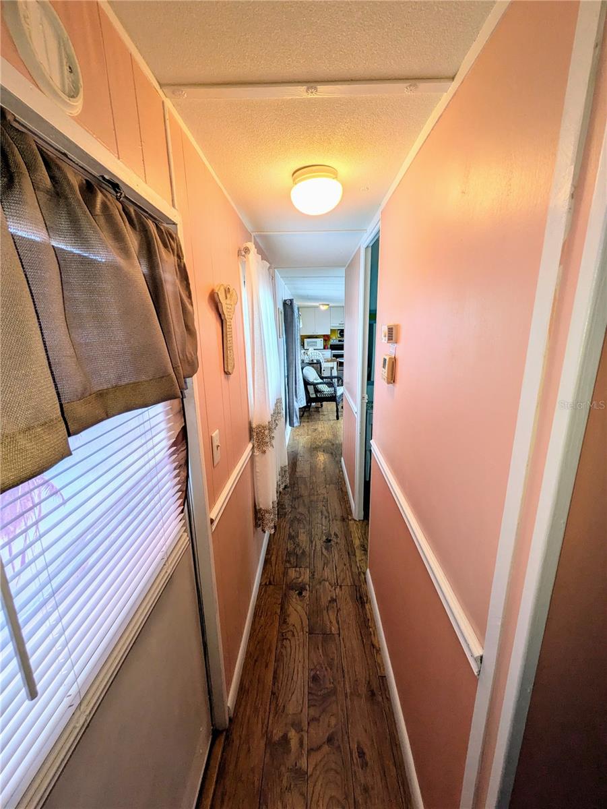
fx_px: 327
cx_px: 304
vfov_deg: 102.0
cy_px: 404
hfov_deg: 85.7
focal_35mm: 14
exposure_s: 1/60
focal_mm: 1.83
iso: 59
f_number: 2.2
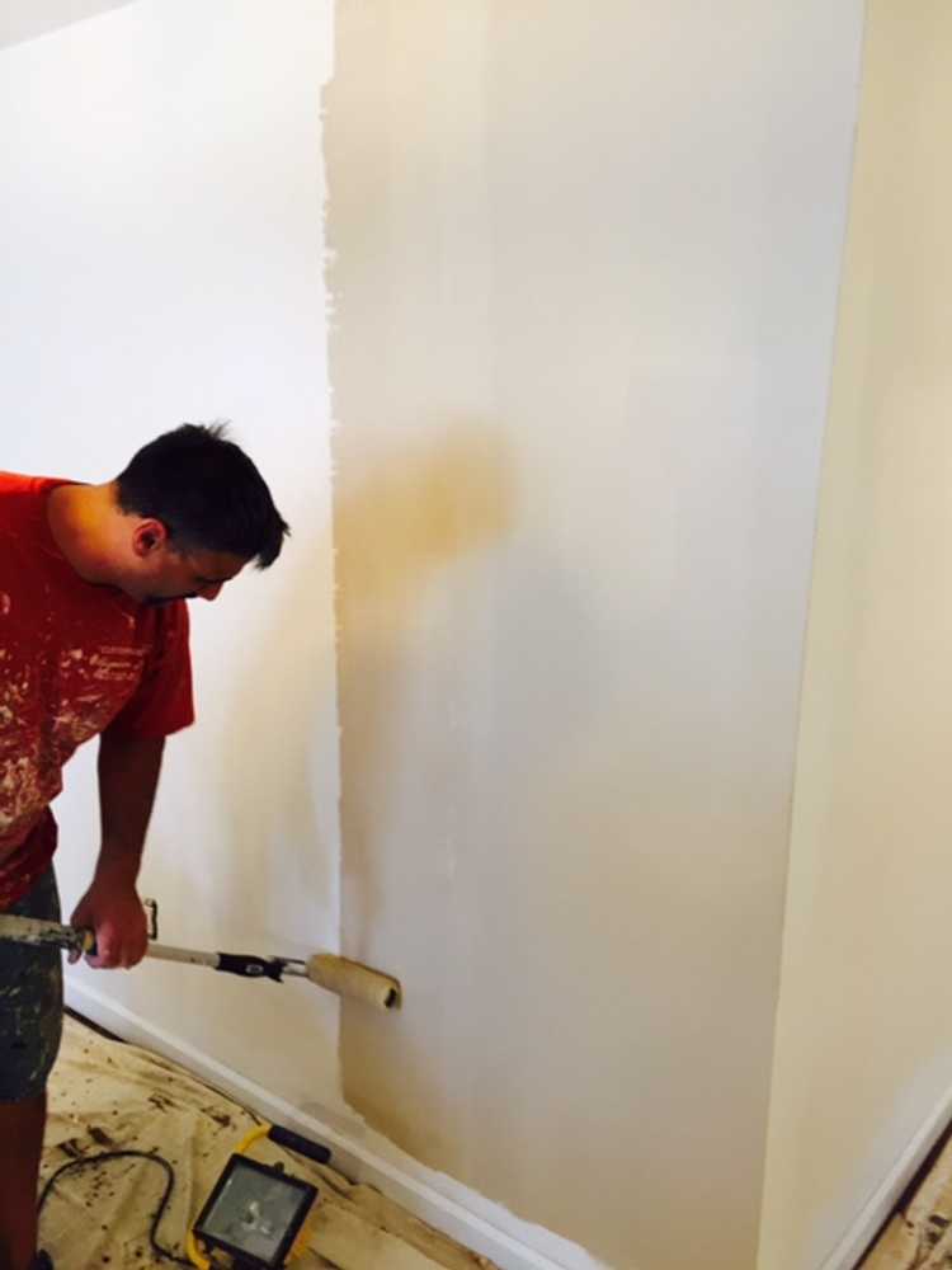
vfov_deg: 61.7
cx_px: 476
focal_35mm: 29
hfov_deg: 48.2
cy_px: 635
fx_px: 1063
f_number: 2.2
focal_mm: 4.15
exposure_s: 1/30
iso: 64
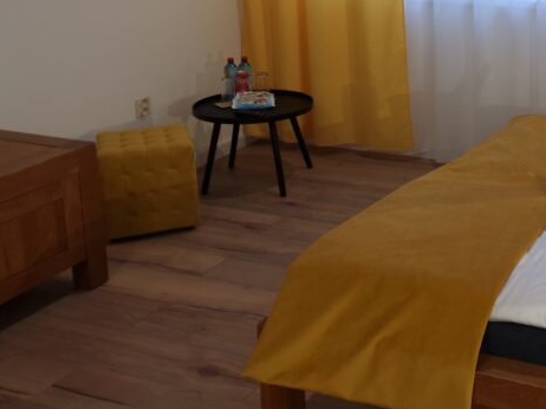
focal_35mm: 51
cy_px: 58
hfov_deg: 35.0
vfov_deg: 27.7
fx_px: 804
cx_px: 508
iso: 280
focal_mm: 6.4
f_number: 1.8
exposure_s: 1/30
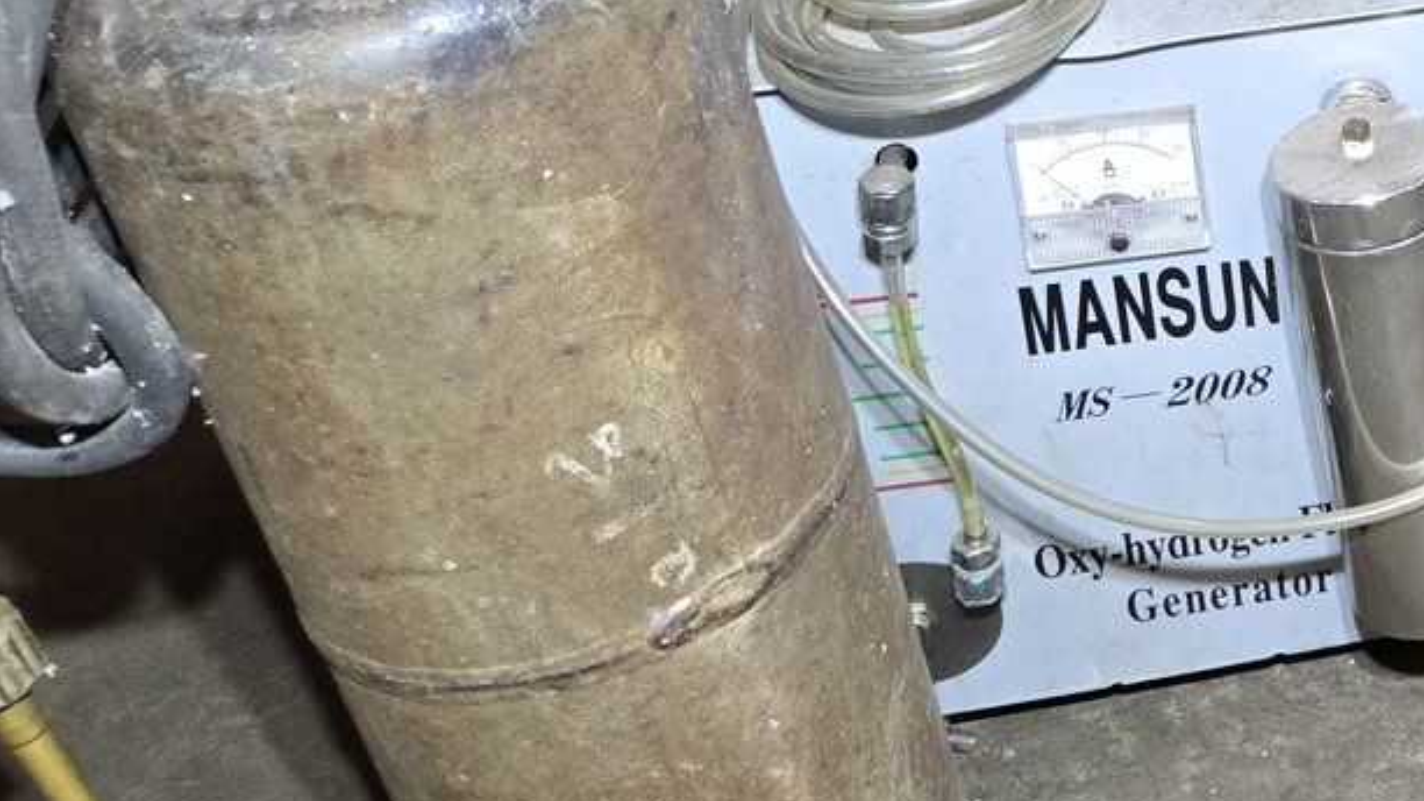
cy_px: 13
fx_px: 2341
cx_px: 1756
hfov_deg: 28.8
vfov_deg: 18.9
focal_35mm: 62
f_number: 1.8
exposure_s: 1/46
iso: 250
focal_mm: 5.4
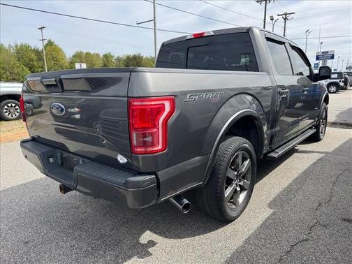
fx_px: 244
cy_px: 132
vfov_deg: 56.8
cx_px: 176
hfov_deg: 71.6
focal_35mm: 24
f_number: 1.78
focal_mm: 6.76
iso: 80
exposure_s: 1/2506
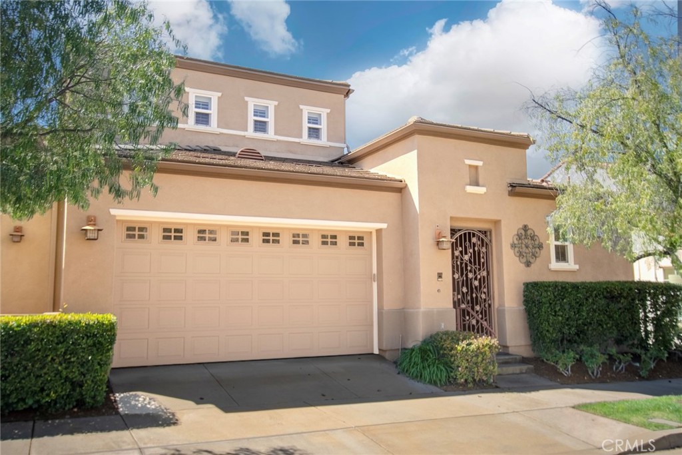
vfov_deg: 43.6
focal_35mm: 30
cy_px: 228
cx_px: 341
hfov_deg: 61.9
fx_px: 568
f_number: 5
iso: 800
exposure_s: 1/6400
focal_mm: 20
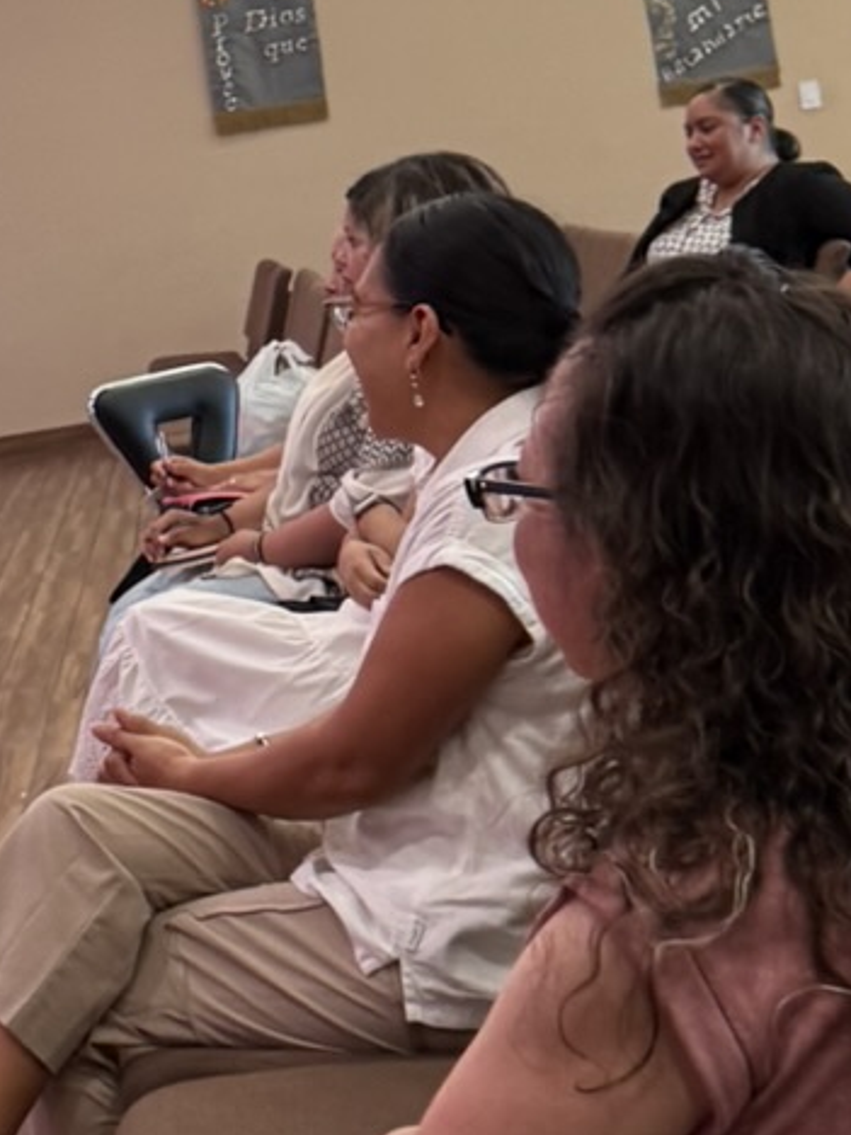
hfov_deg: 13.0
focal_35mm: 105
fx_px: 3442
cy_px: 427
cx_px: -599
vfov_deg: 18.7
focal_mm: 6.76
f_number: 1.78
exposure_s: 1/61
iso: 160
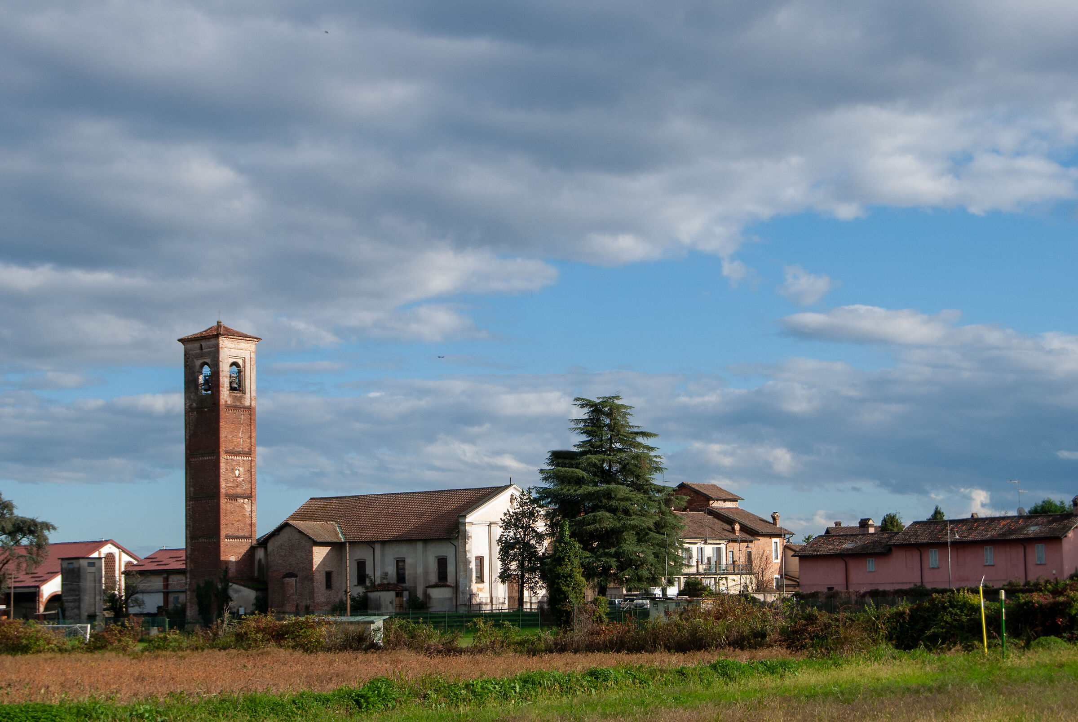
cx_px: 539
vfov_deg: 19.8
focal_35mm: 69
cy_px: 361
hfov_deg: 29.2
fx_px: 2069
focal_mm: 46
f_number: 8
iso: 200
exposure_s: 1/320
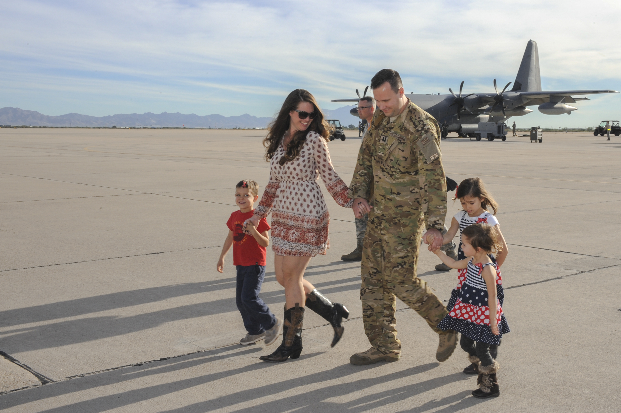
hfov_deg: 50.7
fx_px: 655
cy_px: 206
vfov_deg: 35.0
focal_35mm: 38
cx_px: 310
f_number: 22
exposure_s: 1/160
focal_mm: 38
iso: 500
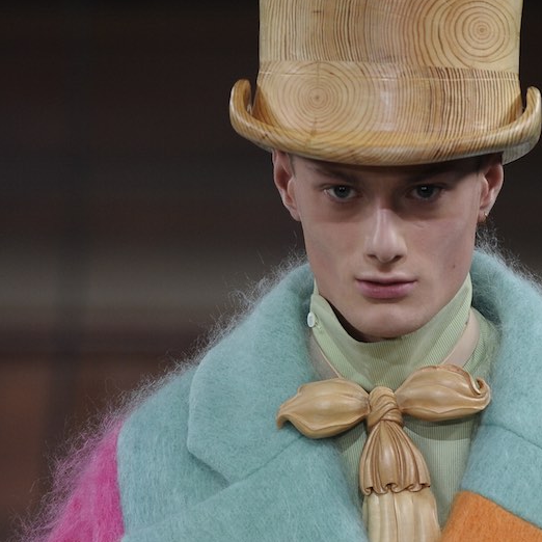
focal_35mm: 489
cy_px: 504
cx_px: 417
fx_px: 8662
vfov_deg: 3.6
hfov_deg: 3.6
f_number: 4
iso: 1000
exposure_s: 1/500
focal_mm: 200
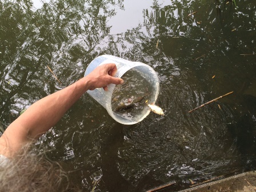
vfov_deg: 48.2
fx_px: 214
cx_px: 128
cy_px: 96
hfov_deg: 61.7
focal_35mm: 29
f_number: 2.2
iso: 50
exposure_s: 1/120
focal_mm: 4.15
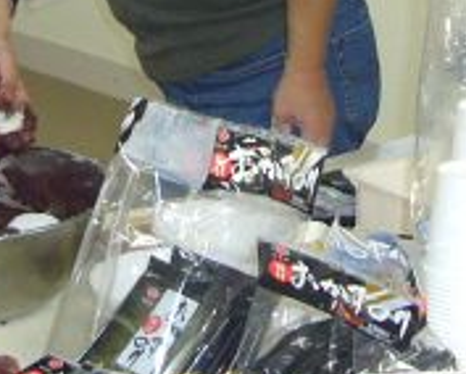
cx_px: 261
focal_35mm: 141
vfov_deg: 10.9
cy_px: -11
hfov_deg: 13.6
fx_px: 1947
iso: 125
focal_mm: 4.7
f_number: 2.8
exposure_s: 1/30
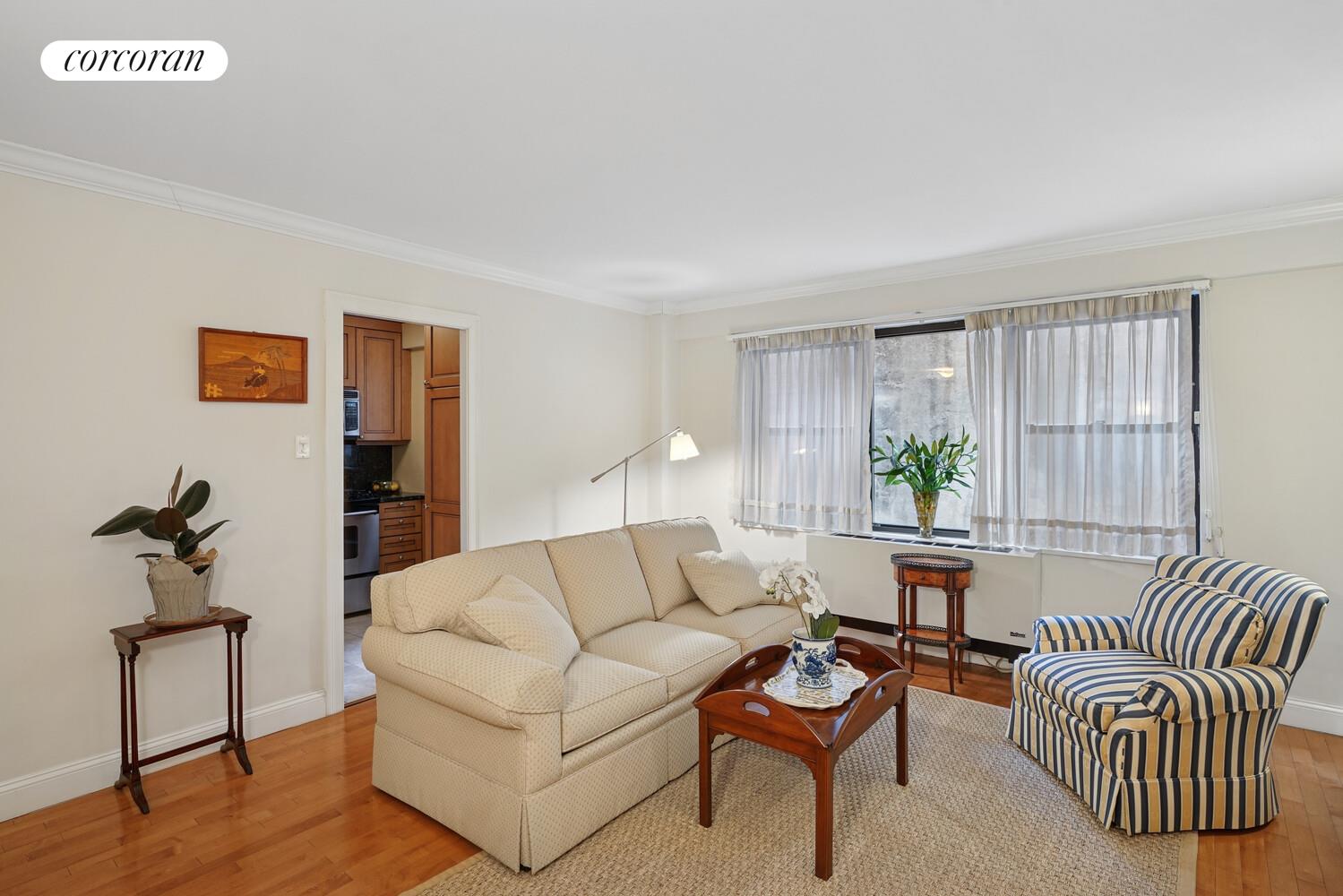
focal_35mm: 18
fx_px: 664
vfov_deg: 68.0
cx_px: 672
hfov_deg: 90.6
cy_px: 448
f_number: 11
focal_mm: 17.8
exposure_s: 1/2
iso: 250
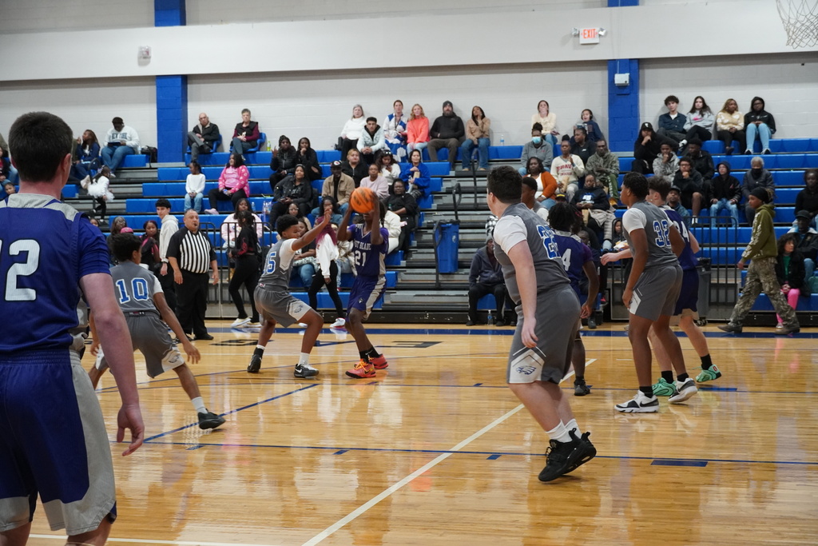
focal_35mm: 63
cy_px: 273
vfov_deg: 21.6
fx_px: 1432
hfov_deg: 31.9
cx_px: 409
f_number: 5
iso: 3200
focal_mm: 42
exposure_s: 1/160
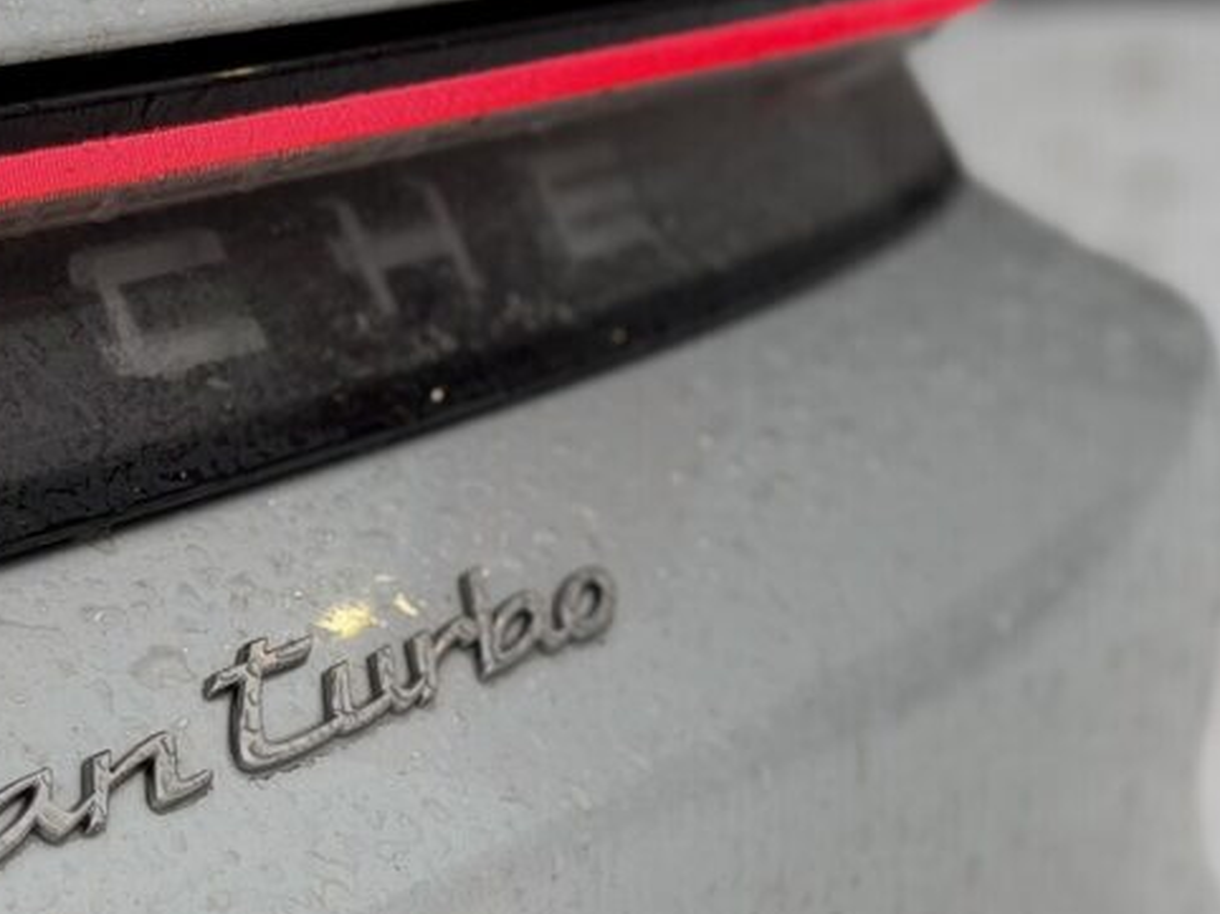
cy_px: 668
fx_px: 3593
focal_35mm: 102
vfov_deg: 14.4
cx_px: 46
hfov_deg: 18.8
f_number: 1.78
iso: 64
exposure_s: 1/394
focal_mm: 6.76
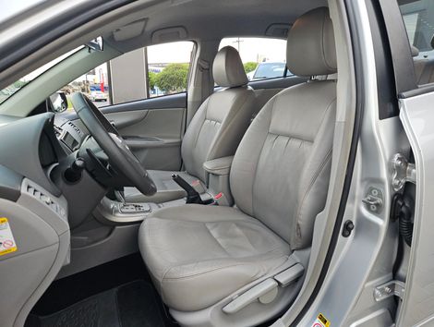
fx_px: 289
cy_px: 164
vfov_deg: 59.0
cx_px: 217
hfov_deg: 73.8
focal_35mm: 23
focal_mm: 5.4
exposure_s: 1/207
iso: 200
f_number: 1.8
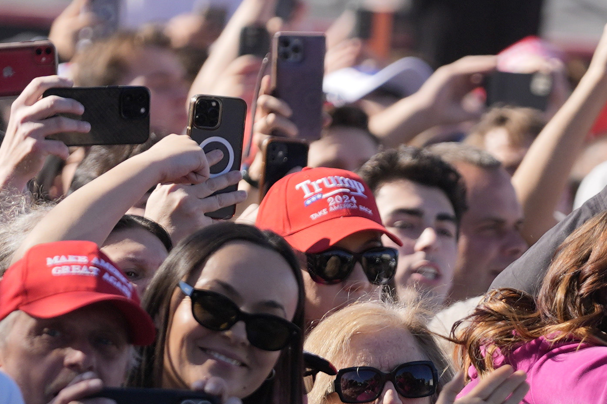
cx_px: 733
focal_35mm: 857
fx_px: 14447
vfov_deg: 1.6
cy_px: 461
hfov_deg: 2.4
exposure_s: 1/3200
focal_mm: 200
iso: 250
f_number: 2.8
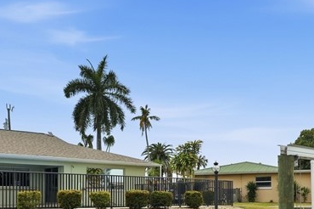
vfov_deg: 27.2
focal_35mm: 47
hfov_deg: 41.9
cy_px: 201
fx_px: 410
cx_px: 164
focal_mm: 16
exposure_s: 1/2500
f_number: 9
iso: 200
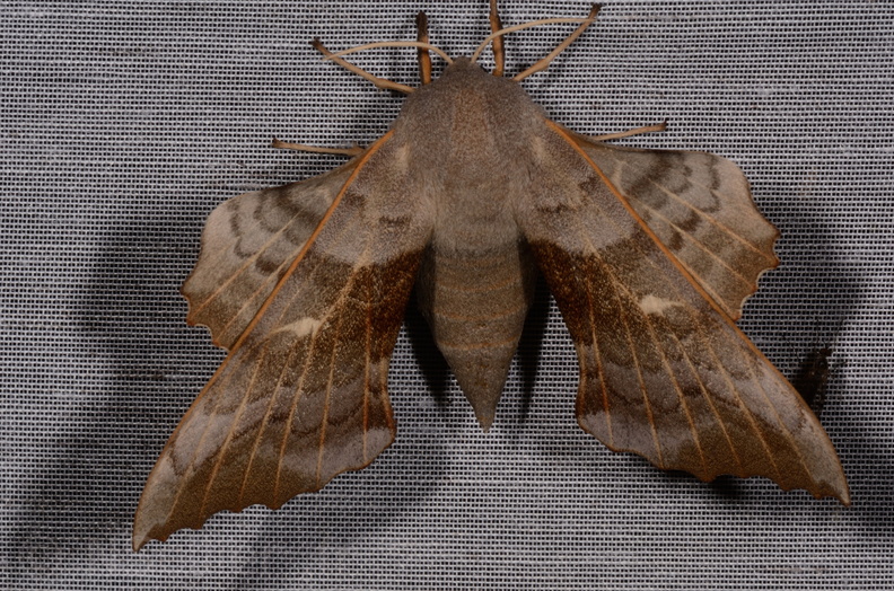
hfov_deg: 16.1
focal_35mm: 128
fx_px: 3159
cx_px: 447
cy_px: 296
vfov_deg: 10.7
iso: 100
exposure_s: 1/60
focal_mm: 85
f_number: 32
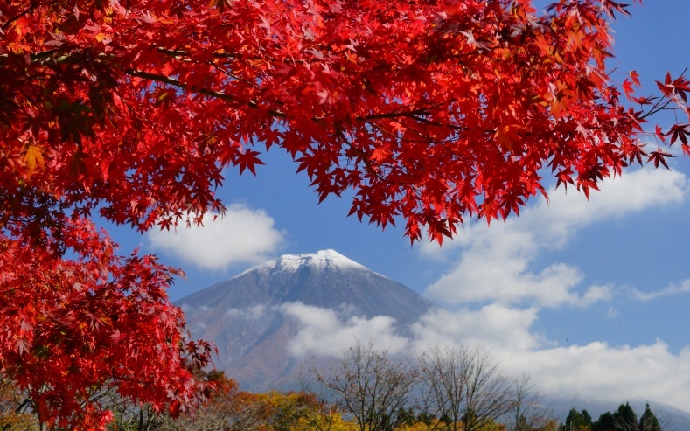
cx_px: 346
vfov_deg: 21.0
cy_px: 218
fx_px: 1166
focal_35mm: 62
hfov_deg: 33.0
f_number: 22
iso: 100
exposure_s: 1/15
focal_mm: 60
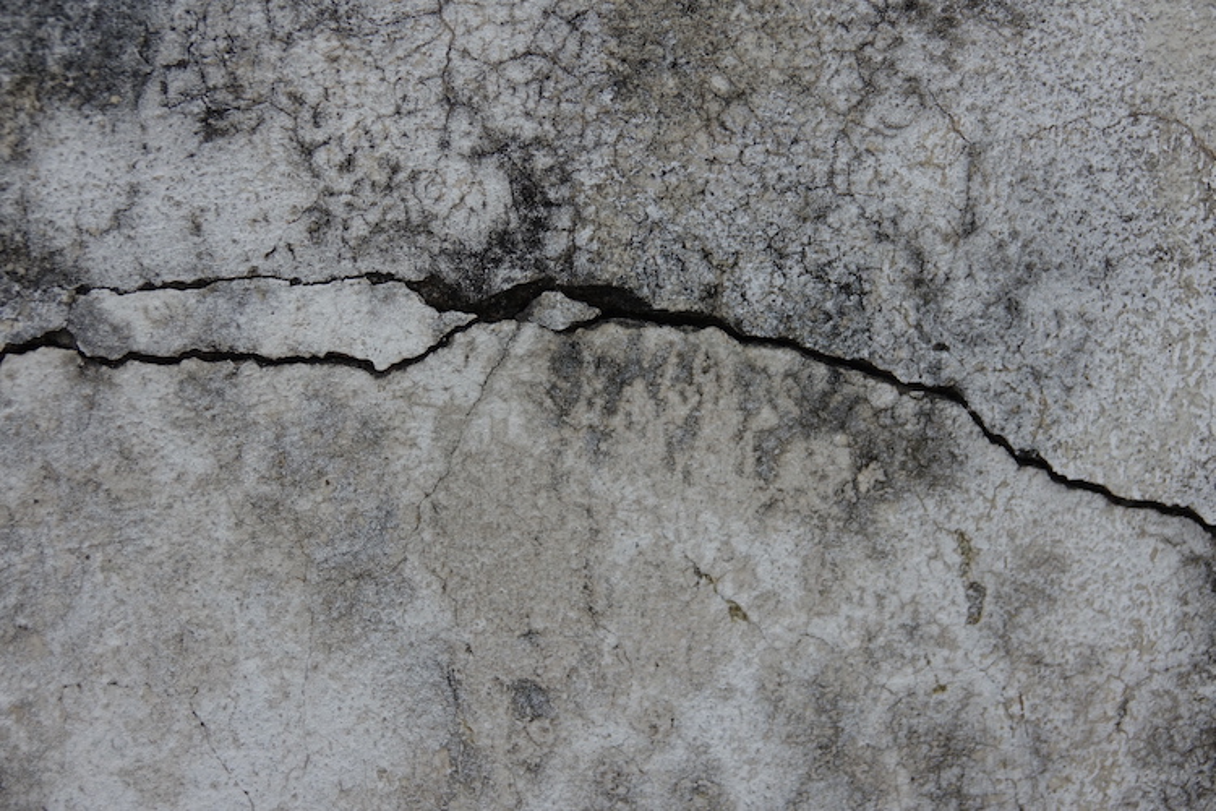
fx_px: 2871
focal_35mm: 85
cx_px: 608
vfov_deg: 16.1
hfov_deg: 23.9
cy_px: 406
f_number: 3.5
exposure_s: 1/100
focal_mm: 31.33
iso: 200
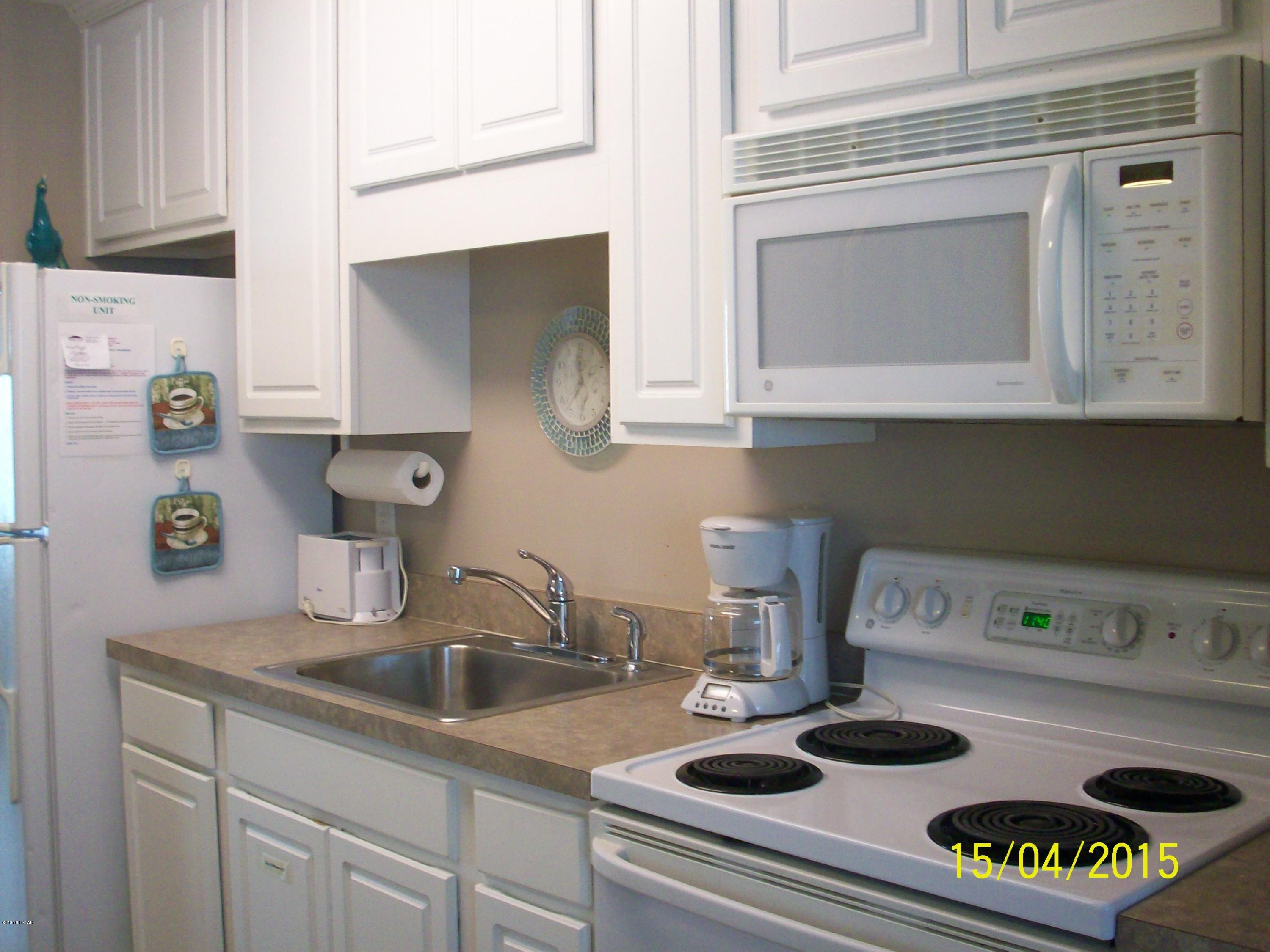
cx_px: 635
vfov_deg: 38.7
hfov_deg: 50.1
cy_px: 476
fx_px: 1357
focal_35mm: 37
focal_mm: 6.2
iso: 160
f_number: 2.8
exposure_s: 1/20.1
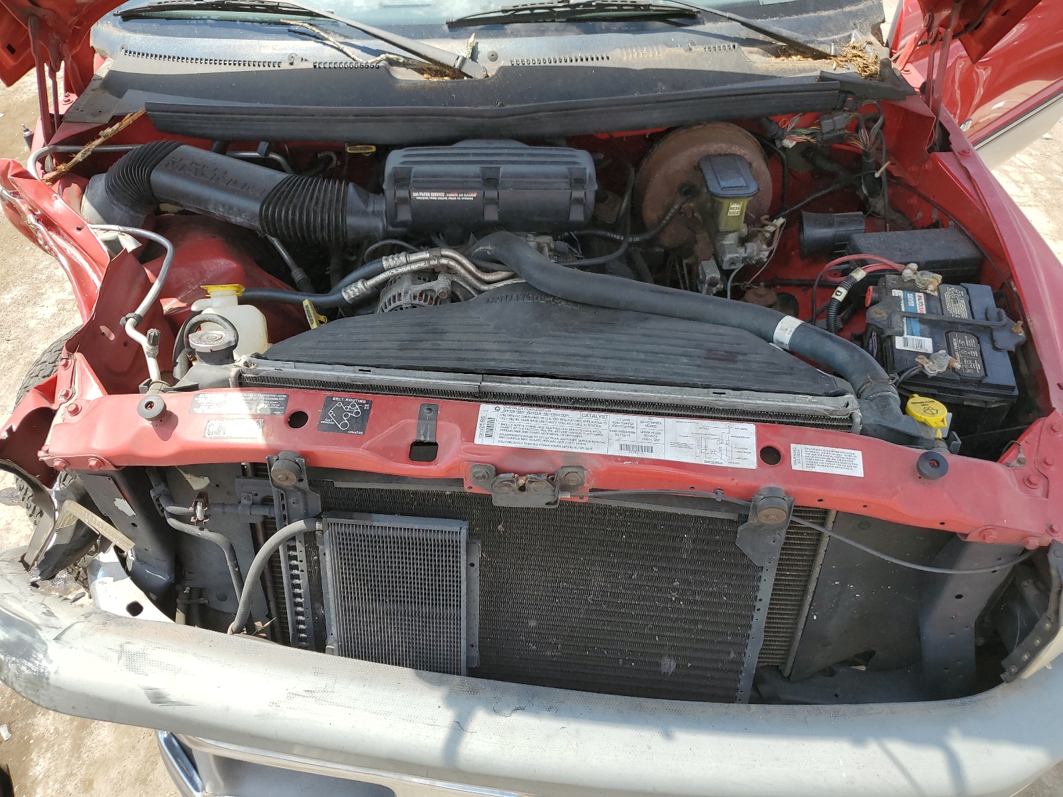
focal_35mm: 26
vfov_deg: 53.1
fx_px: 798
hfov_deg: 67.3
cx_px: 532
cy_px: 398
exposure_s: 1/1250
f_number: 1.5
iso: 50
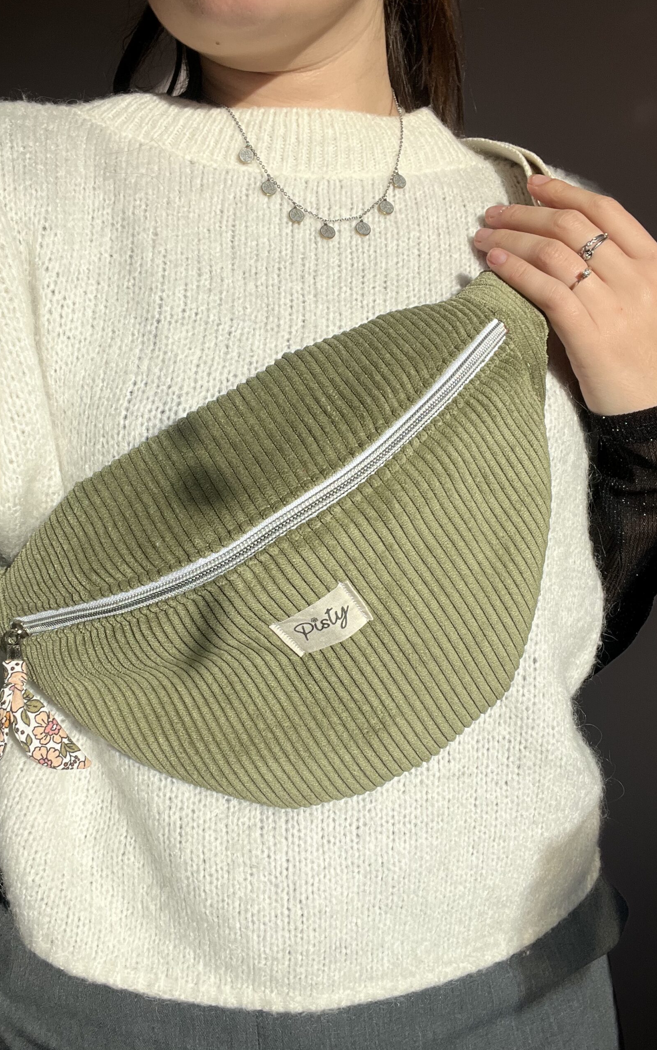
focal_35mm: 32
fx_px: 917
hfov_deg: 39.4
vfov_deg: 59.7
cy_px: 525
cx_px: 289
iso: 32
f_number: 2.2
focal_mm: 2.71
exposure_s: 1/1080
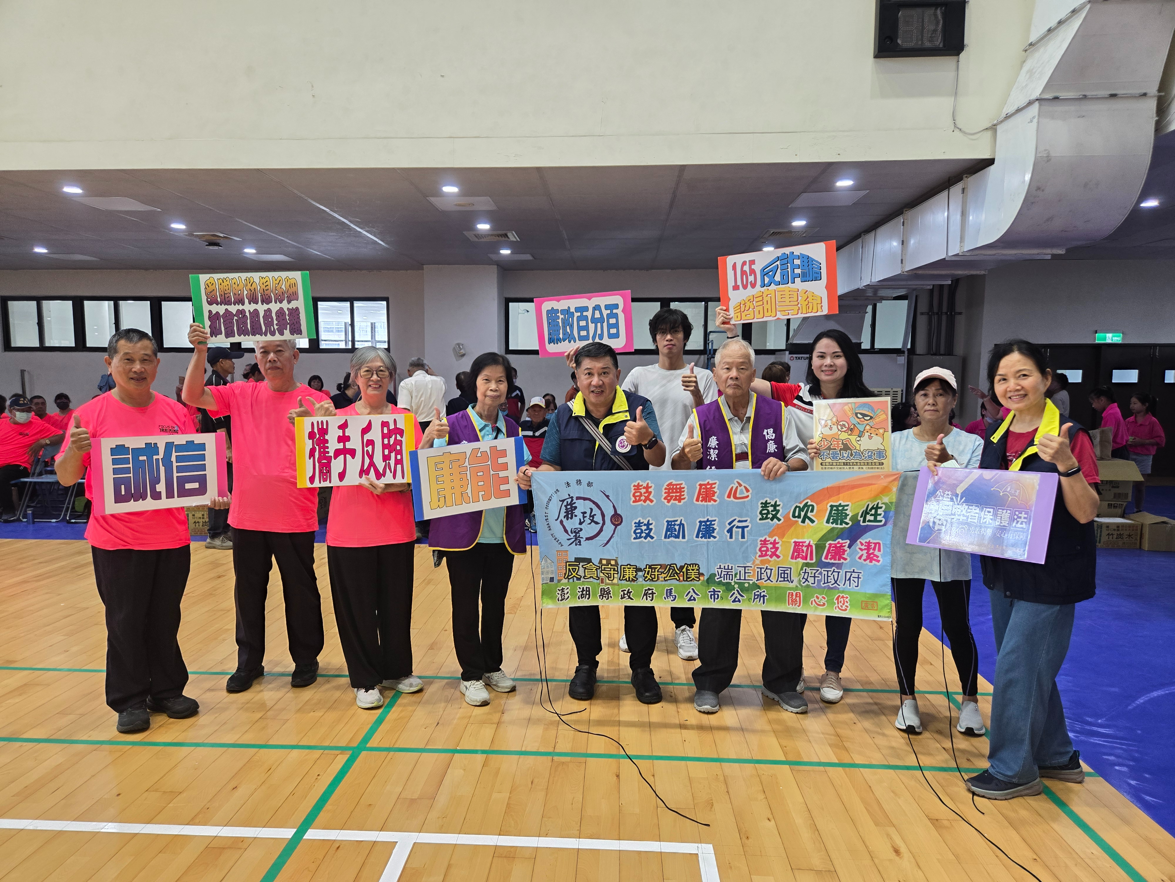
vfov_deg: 58.9
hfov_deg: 73.9
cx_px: 588
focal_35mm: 23
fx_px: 781
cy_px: 441
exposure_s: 1/120
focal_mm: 5.4
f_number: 1.8
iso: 125
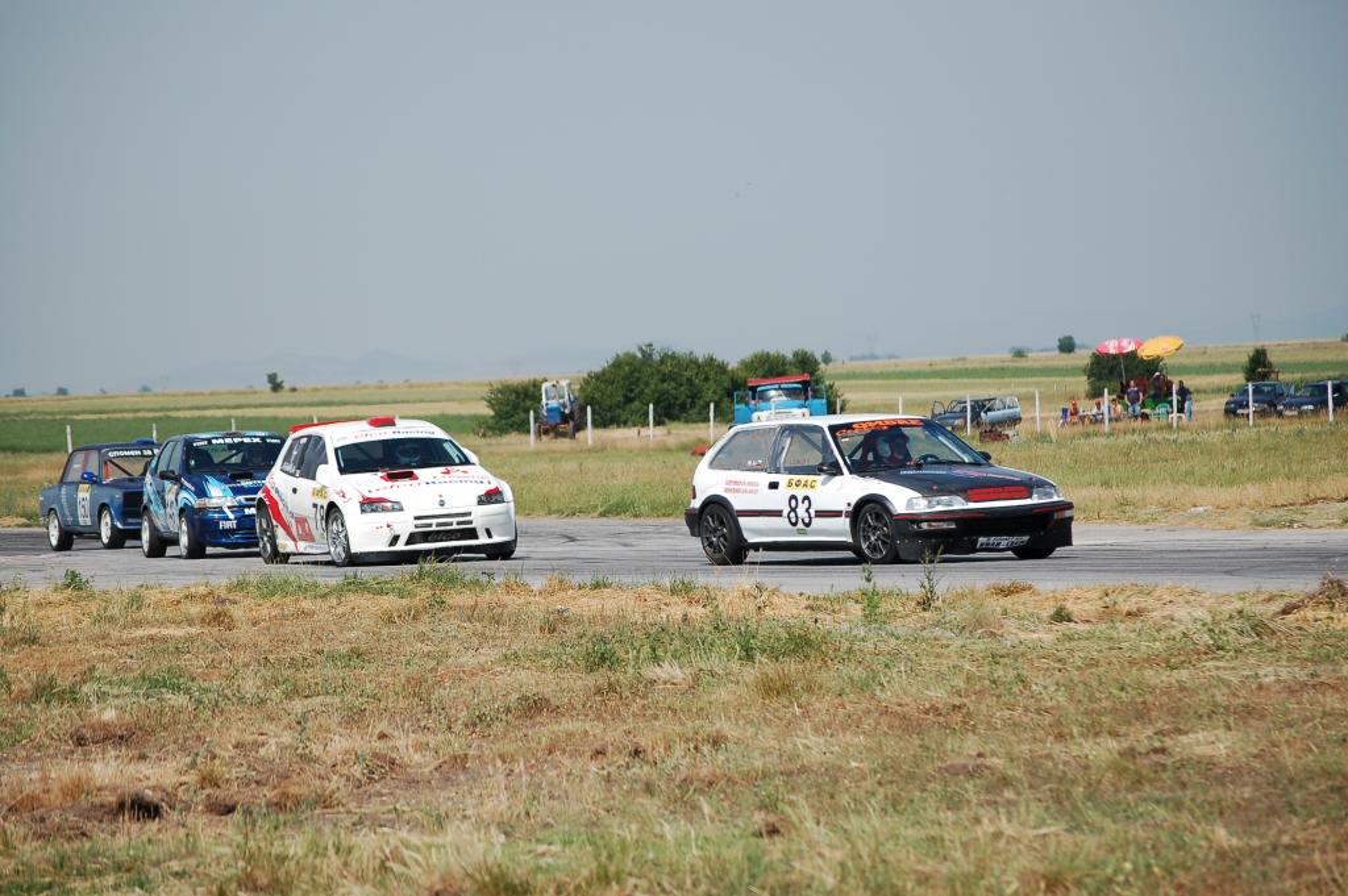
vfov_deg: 11.1
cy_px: 448
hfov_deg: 16.7
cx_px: 674
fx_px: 4602
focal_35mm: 123
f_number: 5.6
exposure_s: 1/1250
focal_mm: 82
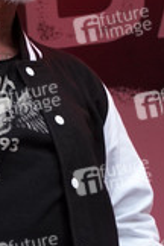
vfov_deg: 20.3
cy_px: 64
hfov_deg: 13.4
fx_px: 683
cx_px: -19
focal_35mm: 100
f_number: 5.6
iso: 1000
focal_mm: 36
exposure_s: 1/160
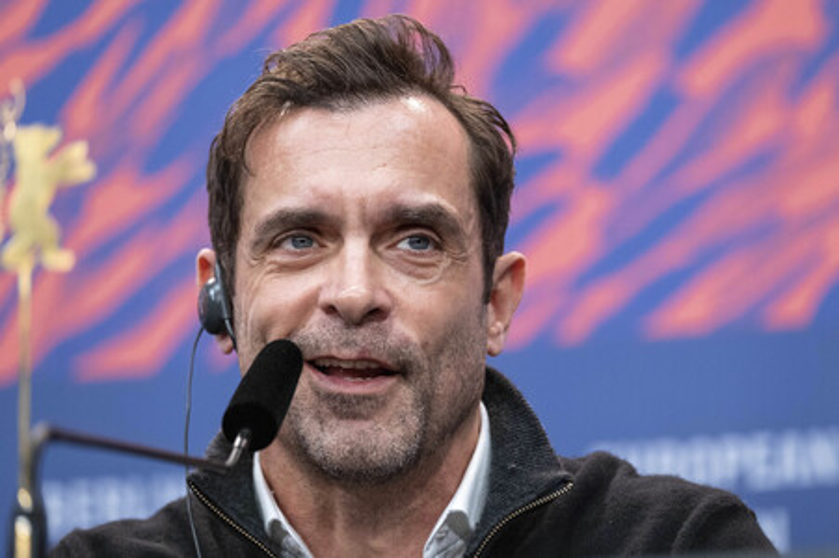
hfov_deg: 10.2
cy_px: 279
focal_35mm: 202
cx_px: 420
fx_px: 4704
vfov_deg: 6.8
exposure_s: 1/280
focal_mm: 134.4
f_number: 2.8
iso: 1250
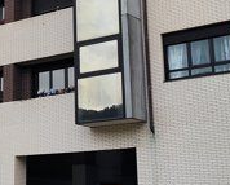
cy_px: 19
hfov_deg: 20.4
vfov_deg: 16.7
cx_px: 9
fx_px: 620
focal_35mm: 91
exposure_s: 1/100
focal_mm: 4.77
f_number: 1.75
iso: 220
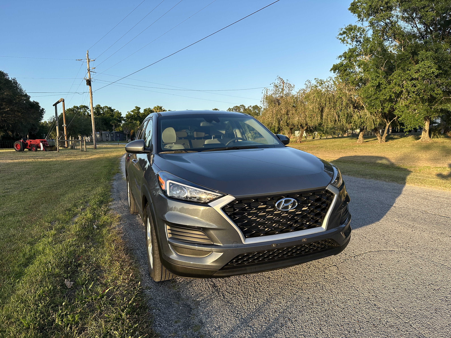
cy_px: 169
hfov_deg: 71.6
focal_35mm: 24
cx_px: 226
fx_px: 313
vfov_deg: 56.8
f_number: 1.78
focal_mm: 6.86
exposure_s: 1/1241
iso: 80
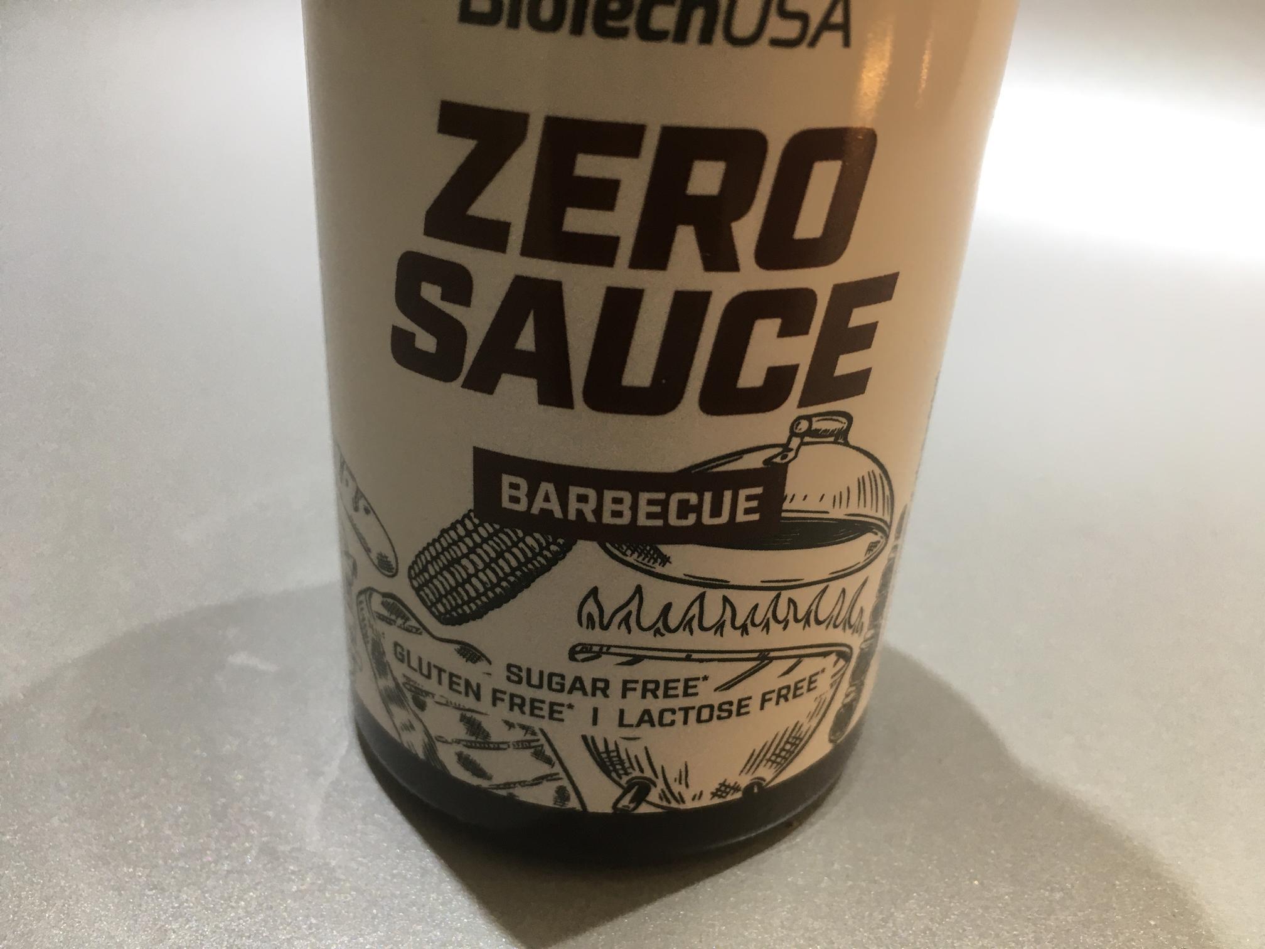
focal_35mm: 29
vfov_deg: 48.2
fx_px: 1060
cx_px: 632
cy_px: 474
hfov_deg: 61.7
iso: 40
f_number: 2.2
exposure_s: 1/33
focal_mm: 4.15
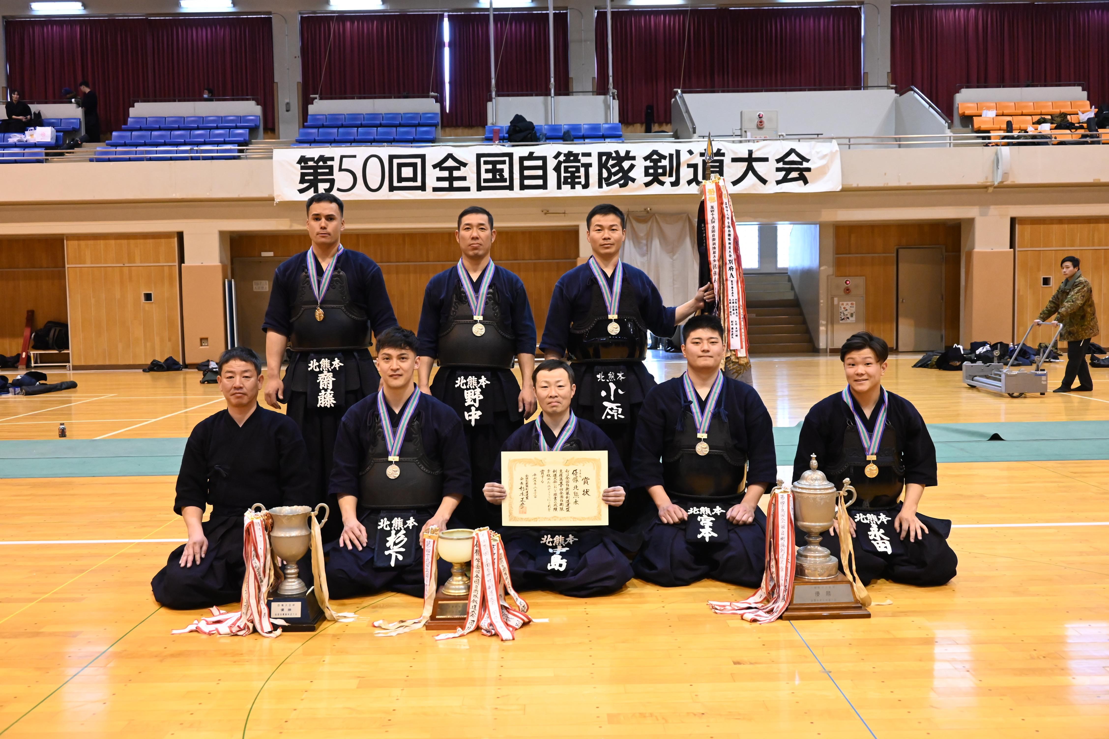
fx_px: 1017
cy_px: 370
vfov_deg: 40.0
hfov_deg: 57.2
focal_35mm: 33
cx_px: 554
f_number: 5.6
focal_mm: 33
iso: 5000
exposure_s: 1/200
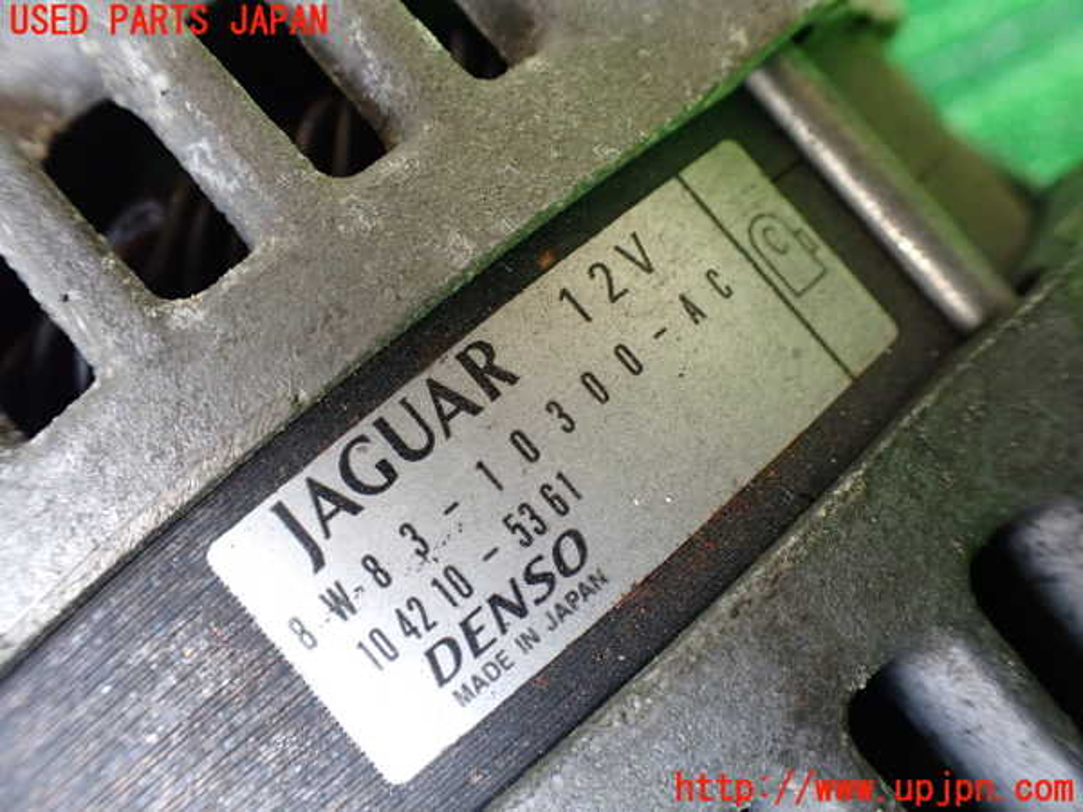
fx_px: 939
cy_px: 406
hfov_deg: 60.0
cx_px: 542
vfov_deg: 46.8
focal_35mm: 30
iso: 320
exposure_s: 1/125
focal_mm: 5.4
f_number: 2.3
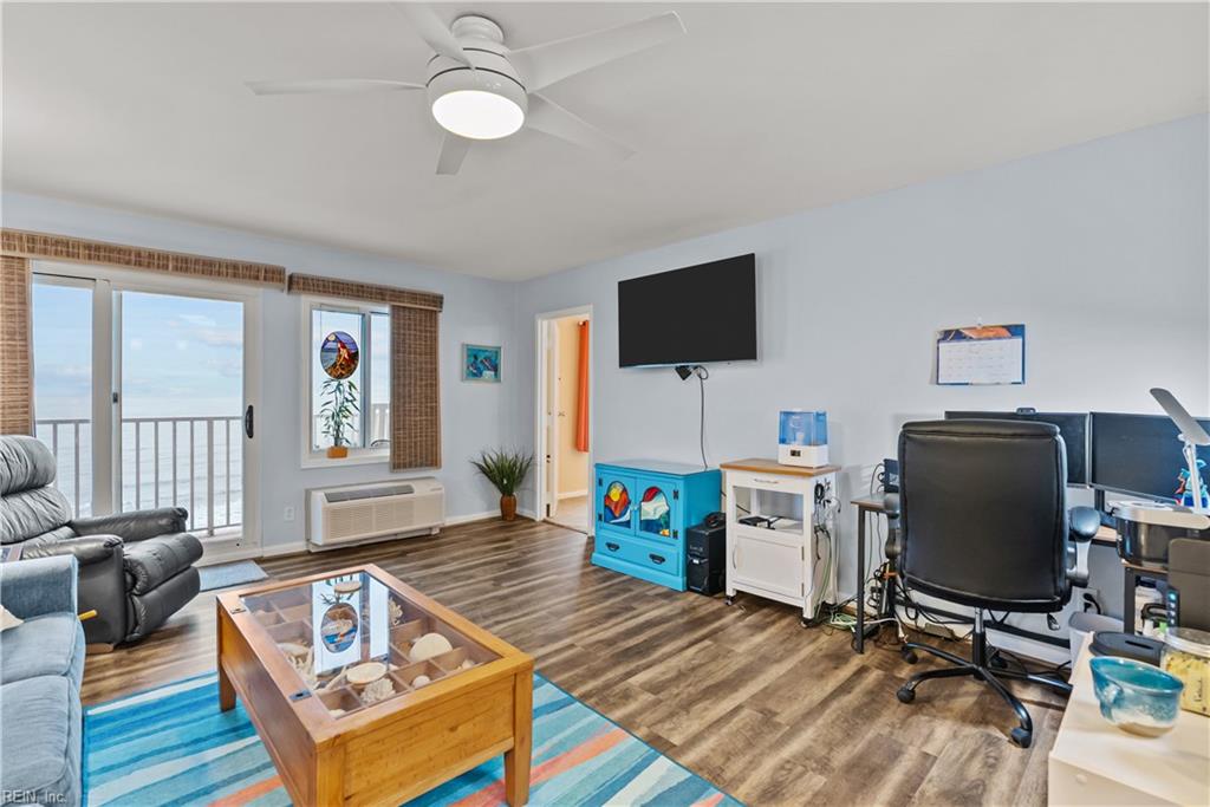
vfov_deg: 73.8
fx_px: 538
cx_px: 605
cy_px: 404
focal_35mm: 16
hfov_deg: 96.7
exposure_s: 1/3
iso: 1000
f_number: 7.1
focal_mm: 16
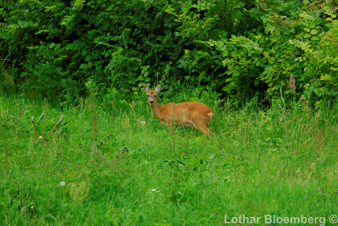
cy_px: 113
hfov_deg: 3.4
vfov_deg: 2.3
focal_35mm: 600
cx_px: 169
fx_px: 5640
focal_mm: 400
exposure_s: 1/500
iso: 400
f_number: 6.3
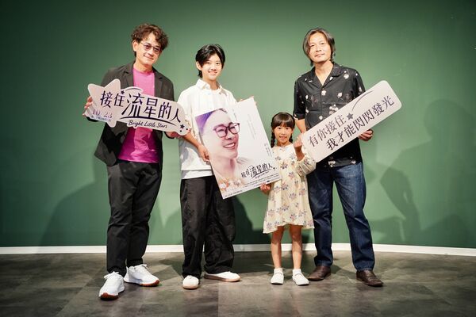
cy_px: 158
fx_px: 569
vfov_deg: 31.2
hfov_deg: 45.4
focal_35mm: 43
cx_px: 238
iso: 800
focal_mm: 43
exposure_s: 1/160
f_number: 2.8
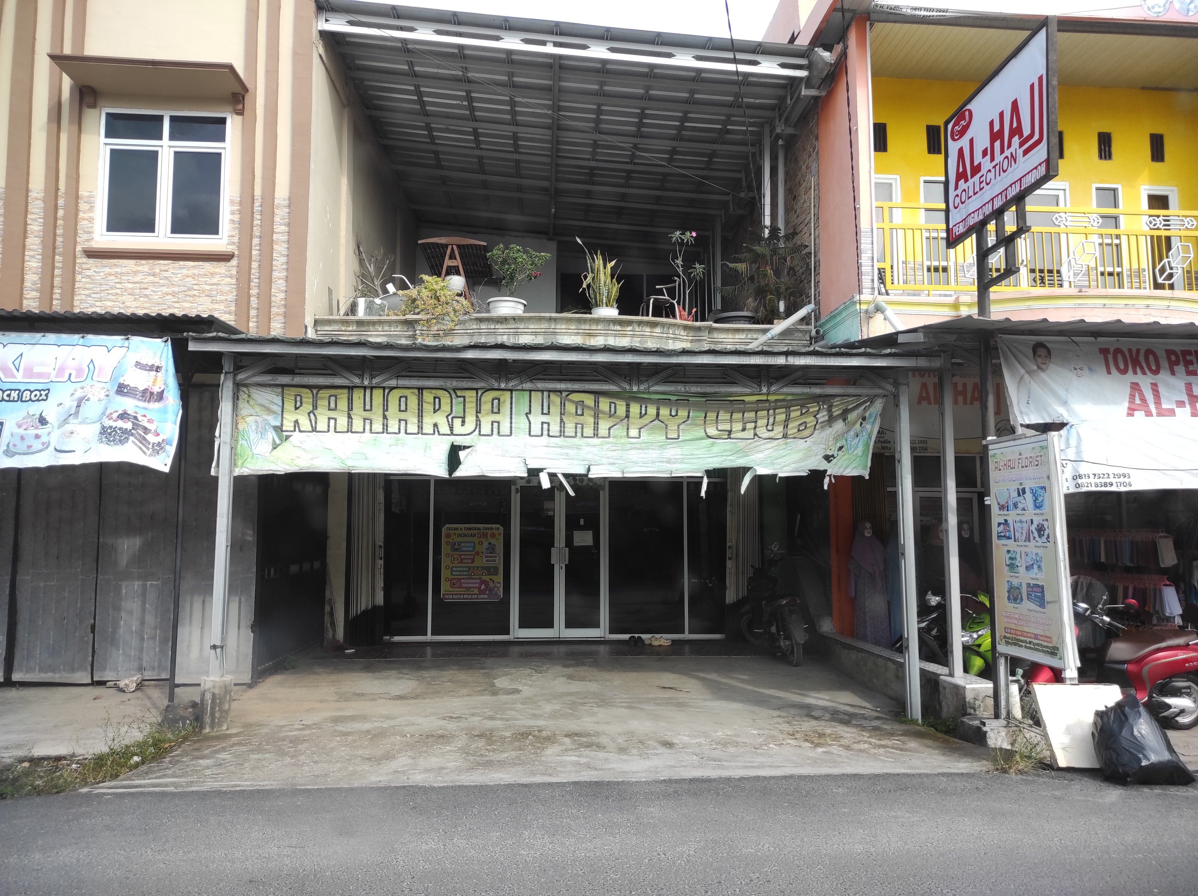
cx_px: 599
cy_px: 448
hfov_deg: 69.4
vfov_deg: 54.8
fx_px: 864
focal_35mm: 25
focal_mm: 5.43
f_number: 1.89
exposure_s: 1/108
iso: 100
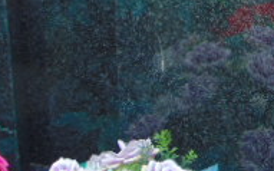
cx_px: 271
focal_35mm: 89
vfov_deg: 14.2
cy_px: -37
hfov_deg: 22.5
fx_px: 664
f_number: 3
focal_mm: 4.5
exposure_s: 1/125
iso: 80
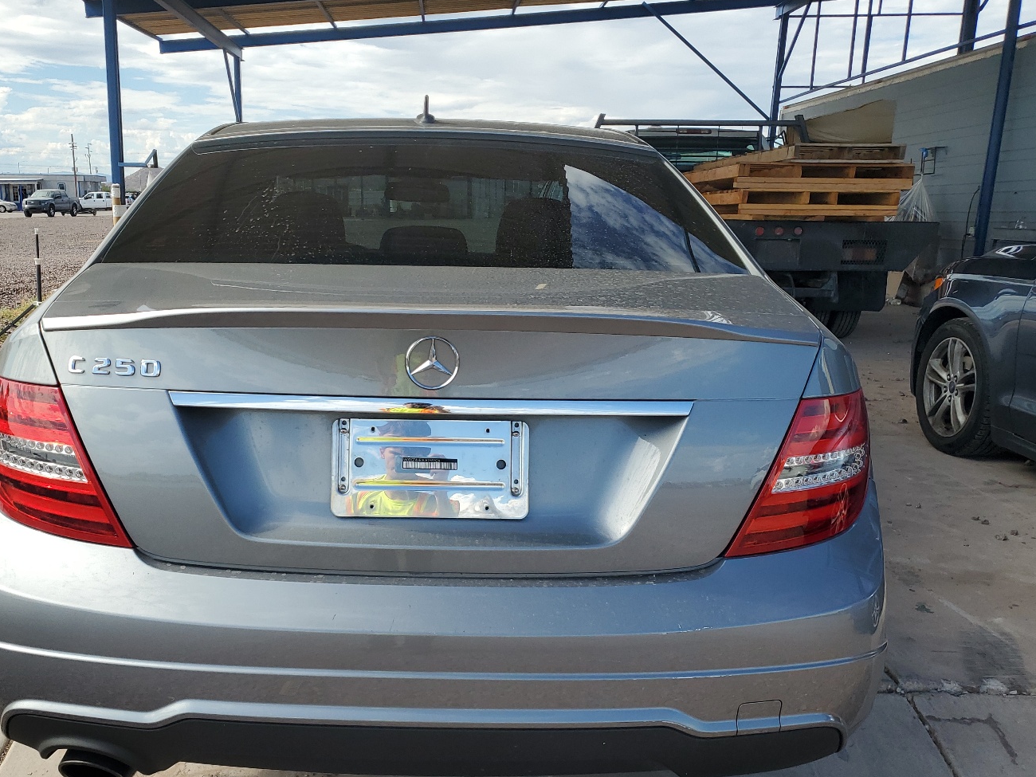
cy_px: 465
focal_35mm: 32
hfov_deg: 56.3
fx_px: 958
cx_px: 406
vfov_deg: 43.9
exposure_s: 1/2000
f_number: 1.5
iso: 50
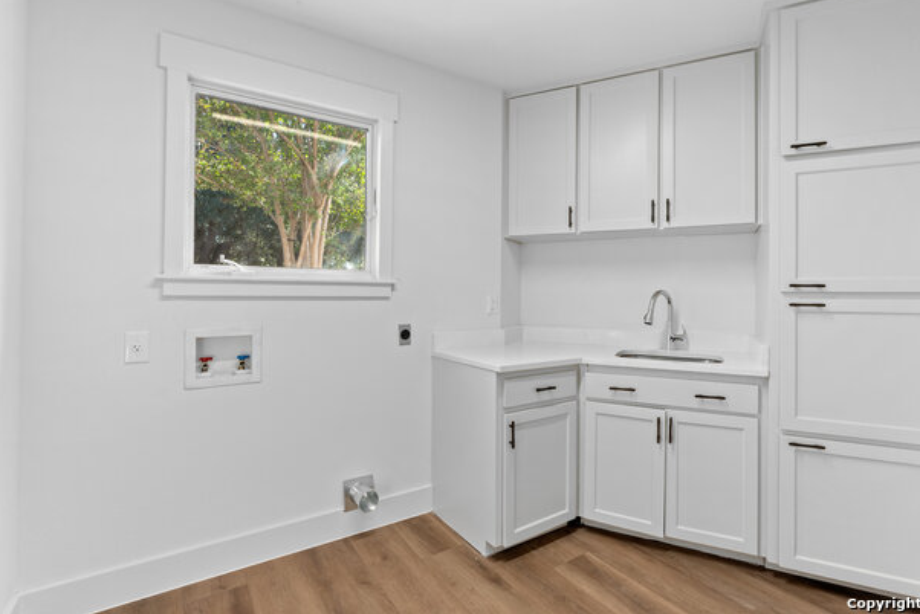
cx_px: 480
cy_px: 305
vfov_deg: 70.5
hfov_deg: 93.2
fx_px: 435
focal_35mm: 17
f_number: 7.1
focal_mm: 16
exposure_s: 1/6
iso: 320
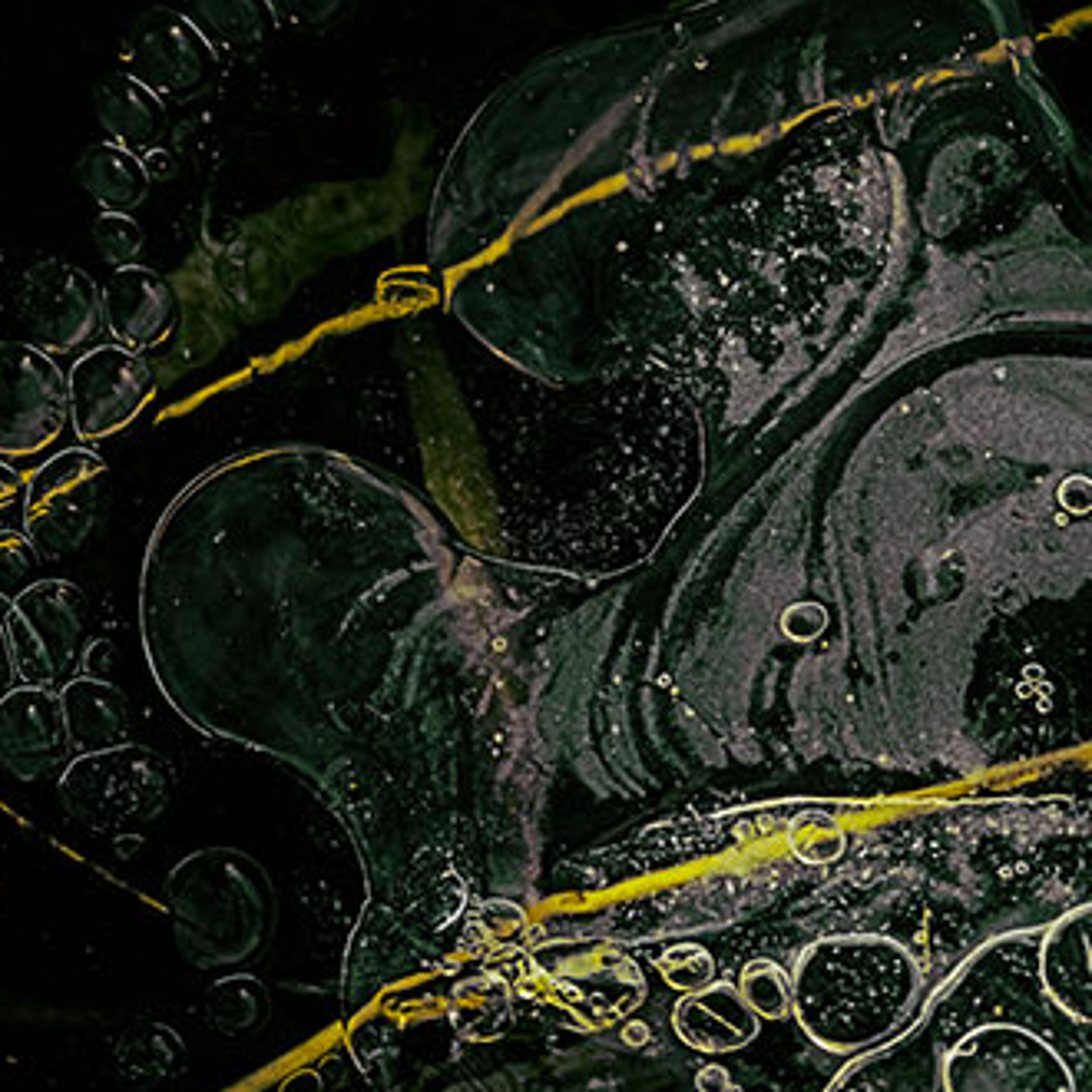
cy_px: 548
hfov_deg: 6.5
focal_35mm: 270
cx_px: 675
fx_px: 9636
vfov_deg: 6.5
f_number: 6.3
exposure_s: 1/1250
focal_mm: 210
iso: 1000
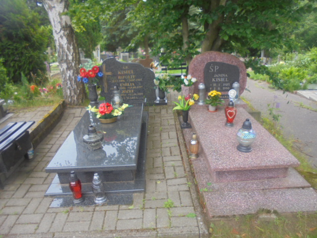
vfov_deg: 53.1
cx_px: 158
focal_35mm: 26
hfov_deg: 67.3
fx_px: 238
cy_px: 119
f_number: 3.5
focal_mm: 4.6
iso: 100
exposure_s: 1/30
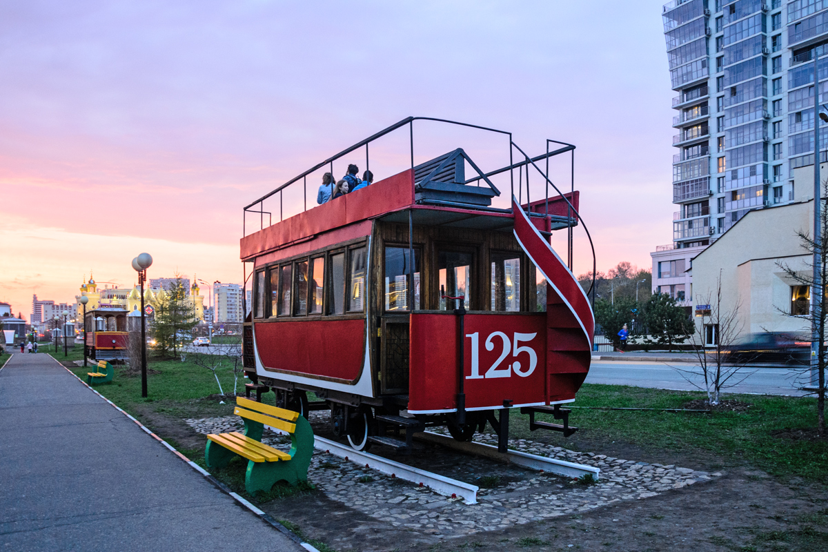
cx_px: 414
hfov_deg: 67.4
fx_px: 621
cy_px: 276
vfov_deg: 47.9
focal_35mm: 27
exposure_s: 1/10
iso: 400
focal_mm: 18
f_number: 5
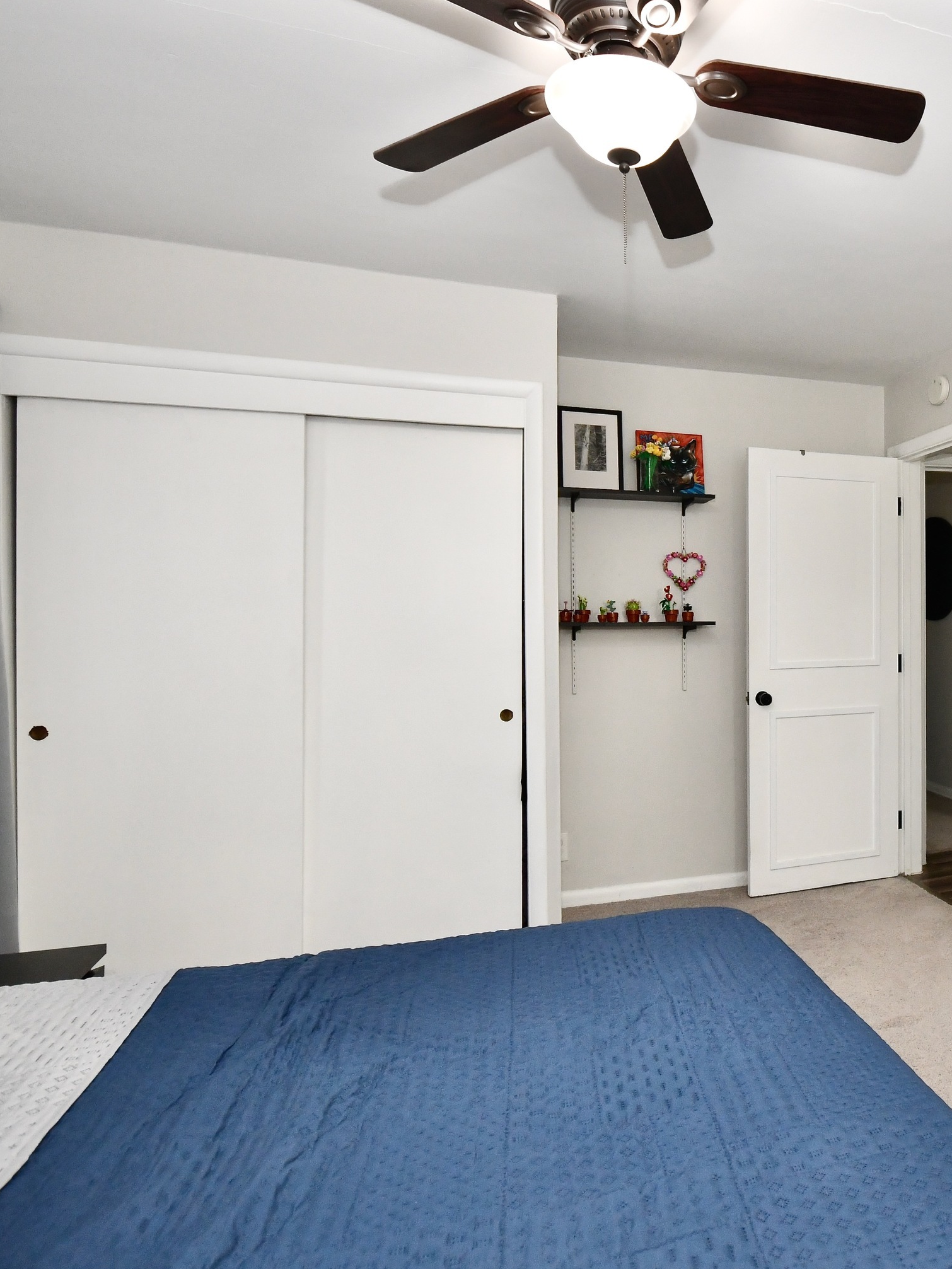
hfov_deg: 56.6
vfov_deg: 76.4
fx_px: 807
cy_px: 634
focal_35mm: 22
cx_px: 764
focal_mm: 10
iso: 640
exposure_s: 1/60
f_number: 6.3
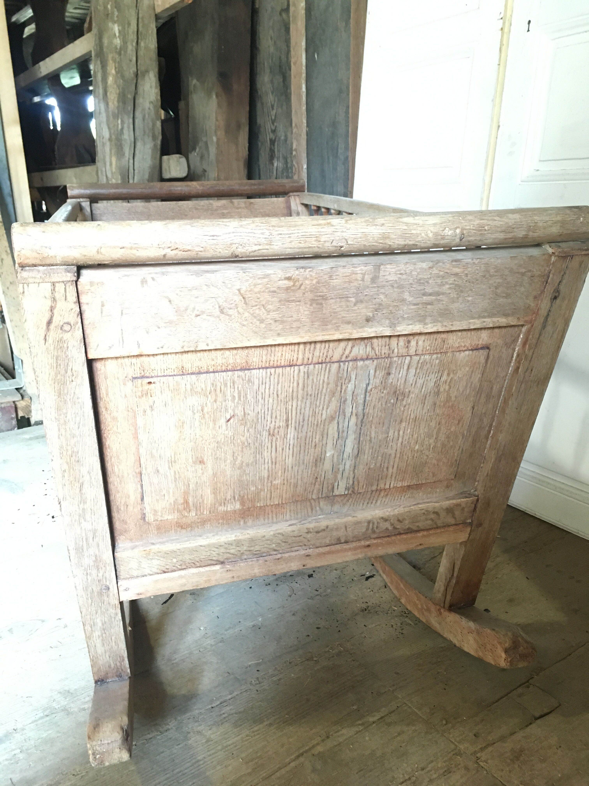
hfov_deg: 48.2
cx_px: 294
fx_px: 658
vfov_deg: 61.7
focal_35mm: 29
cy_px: 393
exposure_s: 1/17
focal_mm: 4.15
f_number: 2.2
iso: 200
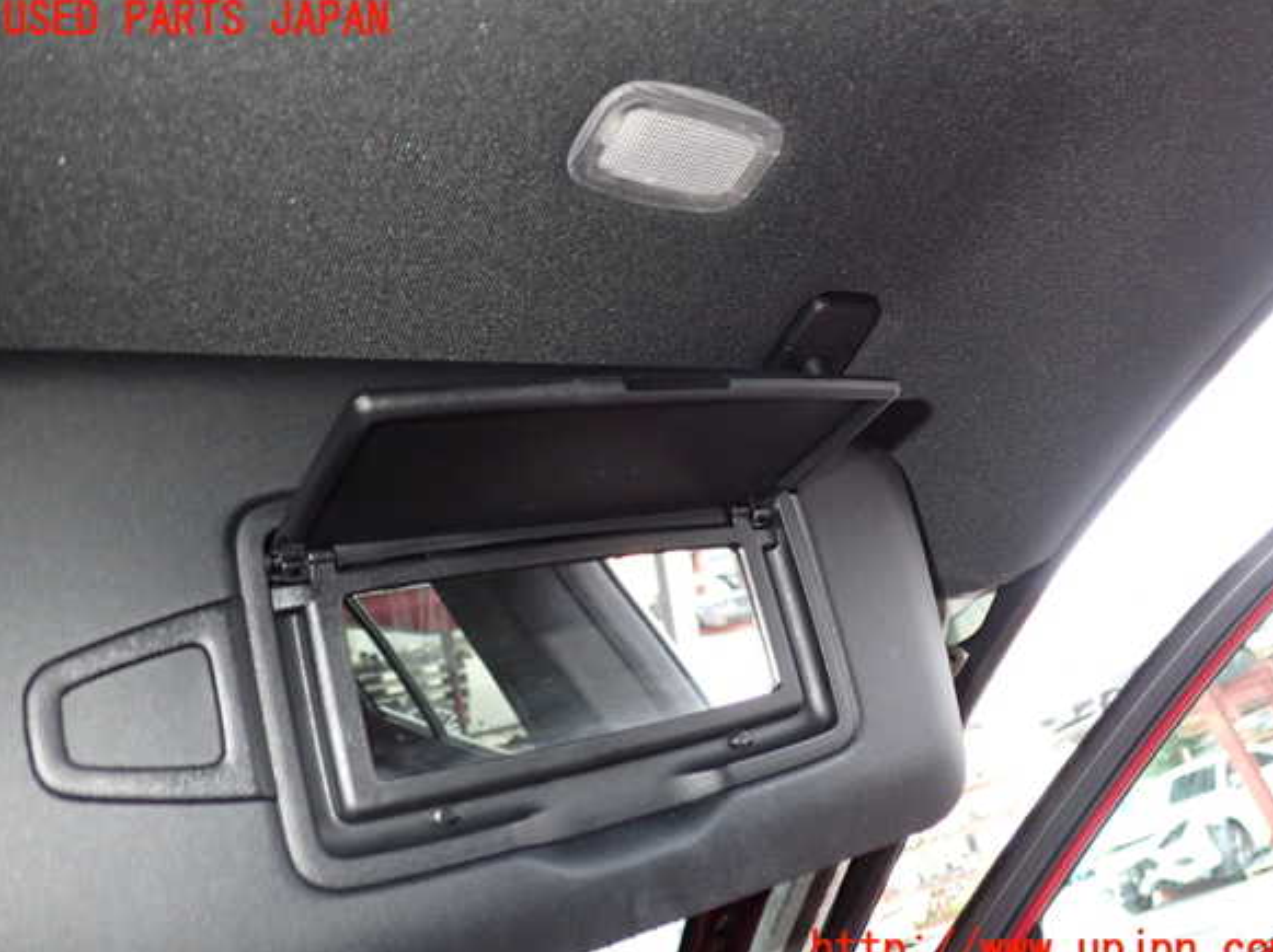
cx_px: 649
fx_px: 1139
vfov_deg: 45.4
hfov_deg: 58.4
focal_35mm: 31
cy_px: 486
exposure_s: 1/30
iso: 400
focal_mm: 5.4
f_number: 6.3
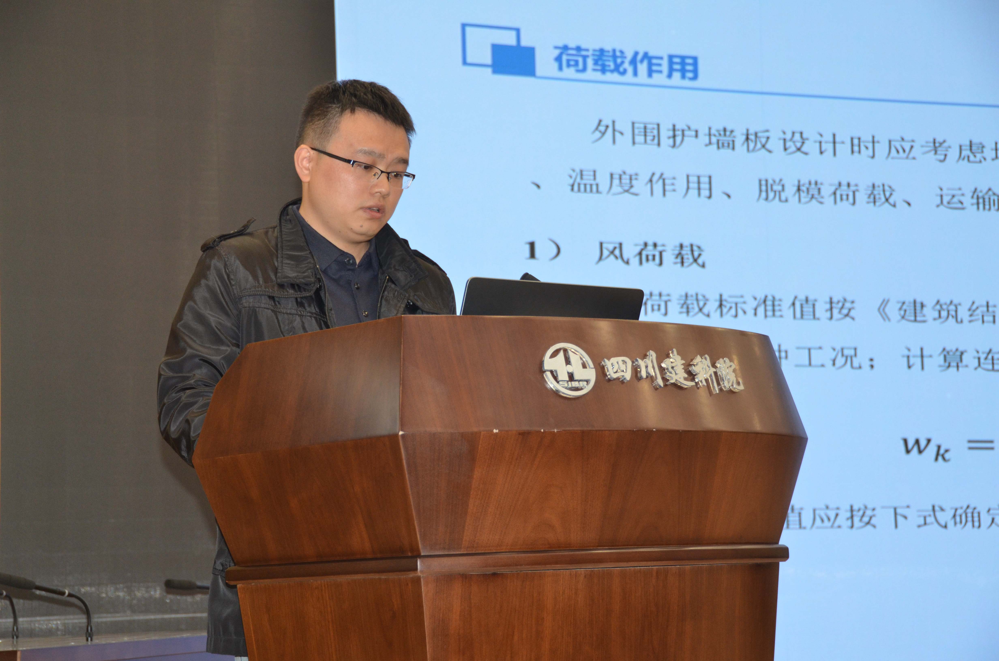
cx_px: 500
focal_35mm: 78
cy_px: 330
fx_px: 2160
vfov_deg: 17.4
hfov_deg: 26.0
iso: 800
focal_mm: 52
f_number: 4.8
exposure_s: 1/60
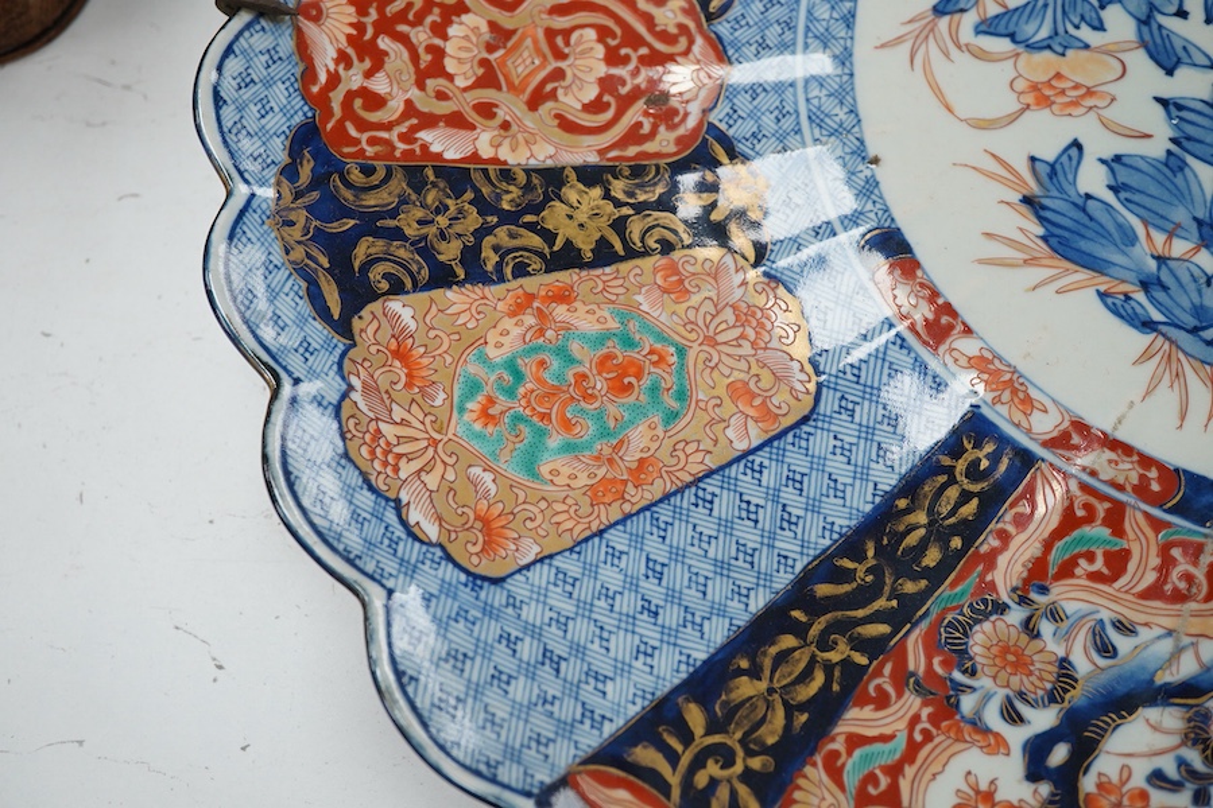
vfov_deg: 29.9
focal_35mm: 45
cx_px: 606
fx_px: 1516
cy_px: 404
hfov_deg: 43.6
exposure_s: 1/125
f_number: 8
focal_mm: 30
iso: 800
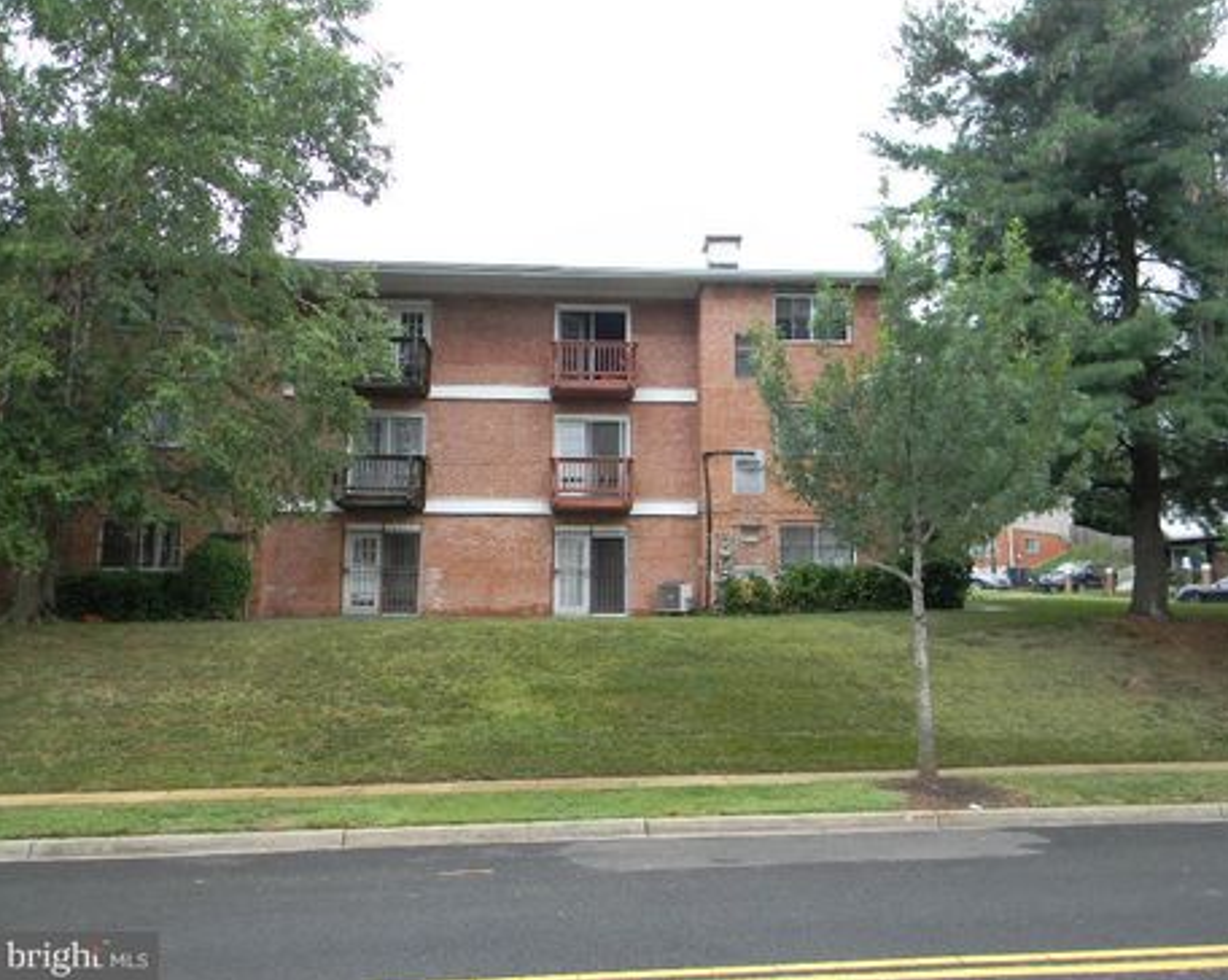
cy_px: 481
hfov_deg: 58.7
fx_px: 1089
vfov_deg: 48.4
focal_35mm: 30
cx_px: 668
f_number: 3.5
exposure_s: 1/56
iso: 80
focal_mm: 5
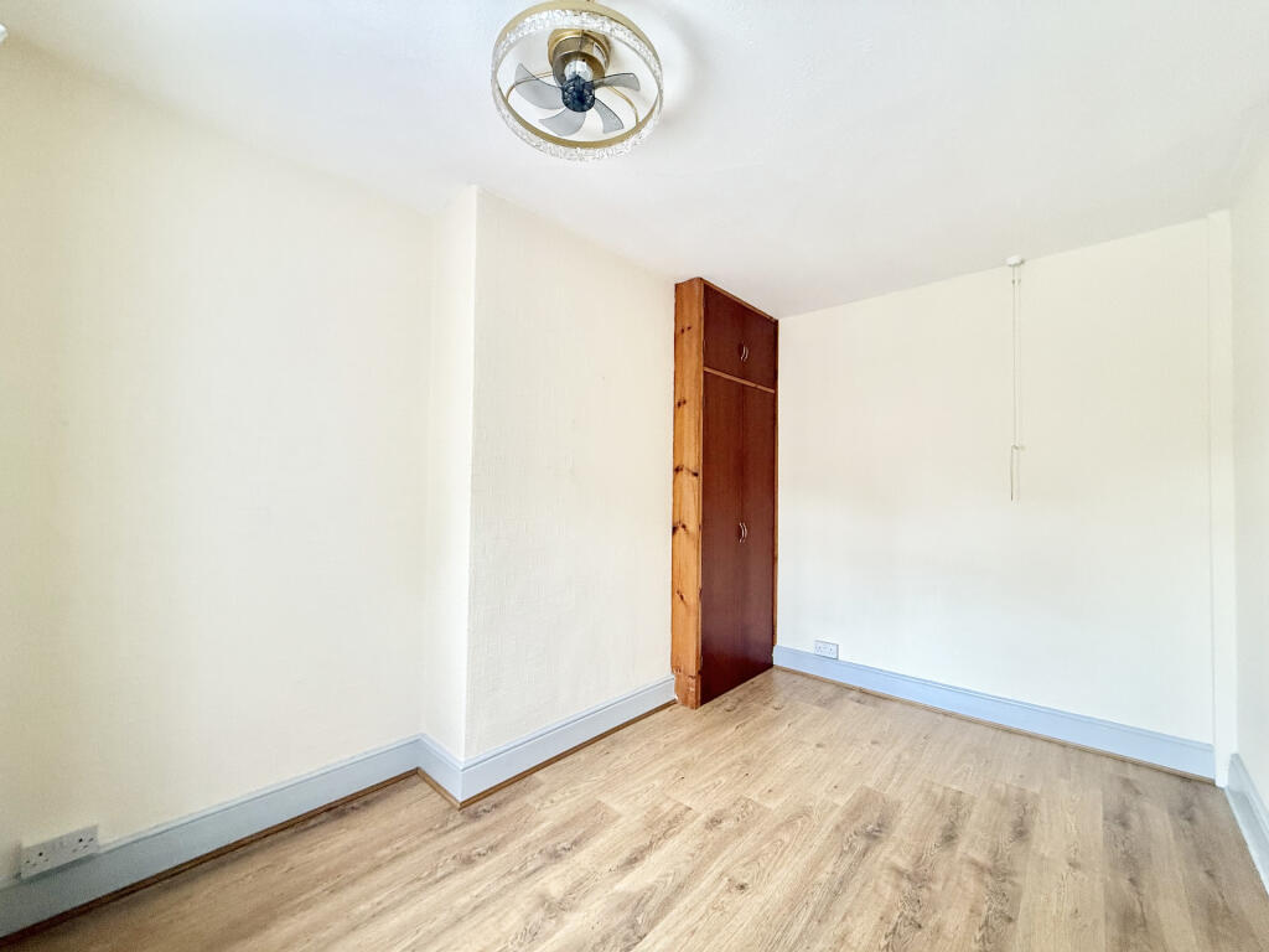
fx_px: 513
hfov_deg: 102.1
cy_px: 476
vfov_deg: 85.7
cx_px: 634
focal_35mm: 14
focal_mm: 2.22
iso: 400
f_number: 2.2
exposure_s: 1/60
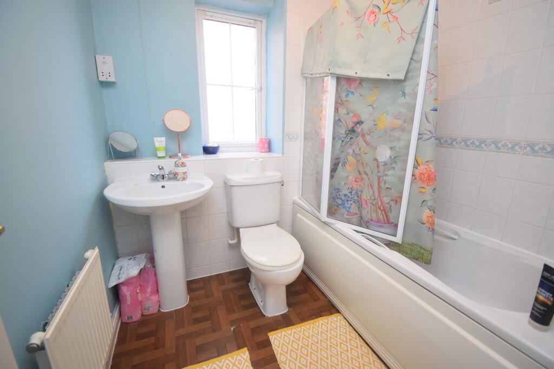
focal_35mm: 15
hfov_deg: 100.4
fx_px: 231
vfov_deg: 77.3
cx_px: 277
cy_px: 184
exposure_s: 1/60
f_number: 4.5
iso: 1000
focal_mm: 10
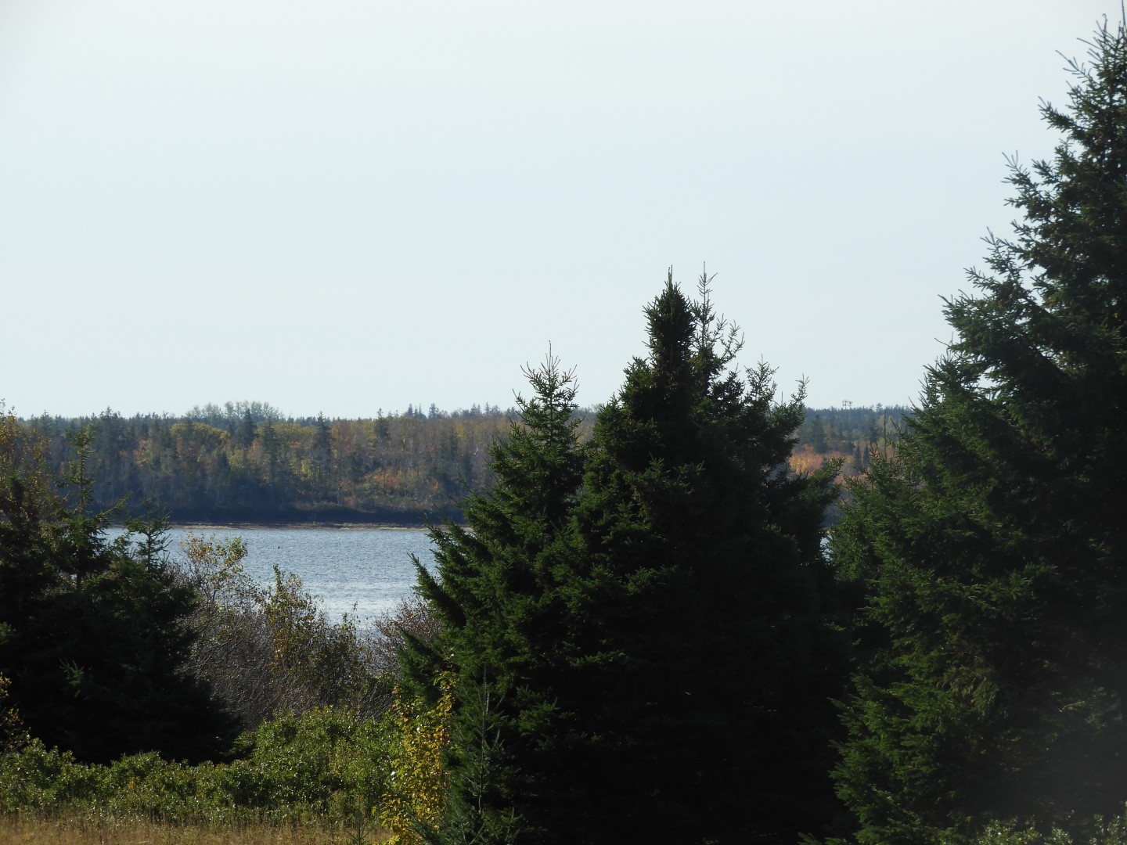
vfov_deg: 5.5
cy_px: 422
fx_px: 8790
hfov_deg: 7.3
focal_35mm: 270
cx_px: 564
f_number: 5.5
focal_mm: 48.4
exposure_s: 1/500
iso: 100
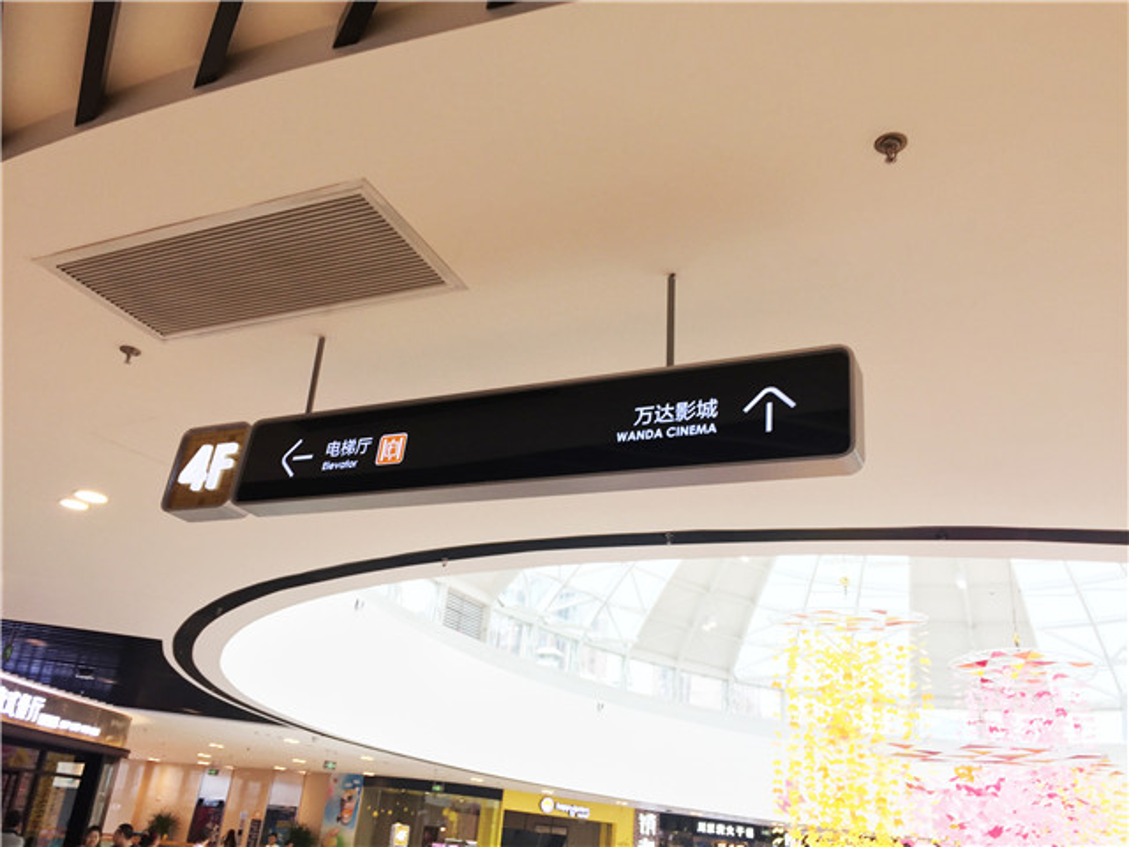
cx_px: 564
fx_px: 946
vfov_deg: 48.2
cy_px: 424
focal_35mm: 29
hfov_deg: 61.7
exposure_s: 1/100
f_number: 2.2
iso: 32
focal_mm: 4.15
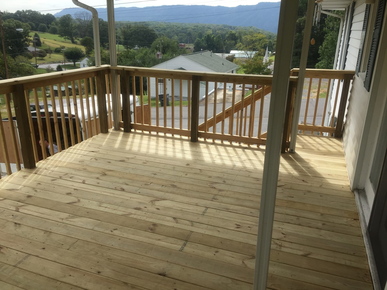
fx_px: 324
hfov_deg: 61.7
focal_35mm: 29
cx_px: 194
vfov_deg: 48.2
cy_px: 145
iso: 32
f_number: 2.2
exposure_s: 1/1319
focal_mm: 4.15
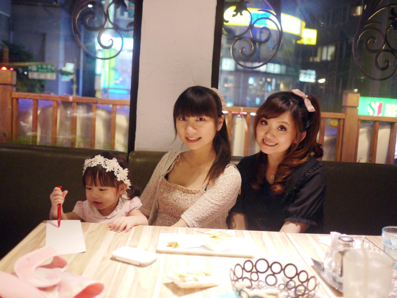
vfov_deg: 36.0
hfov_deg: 46.8
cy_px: 149
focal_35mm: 40
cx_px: 198
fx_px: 459
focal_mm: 20
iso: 640
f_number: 1.7
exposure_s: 1/60
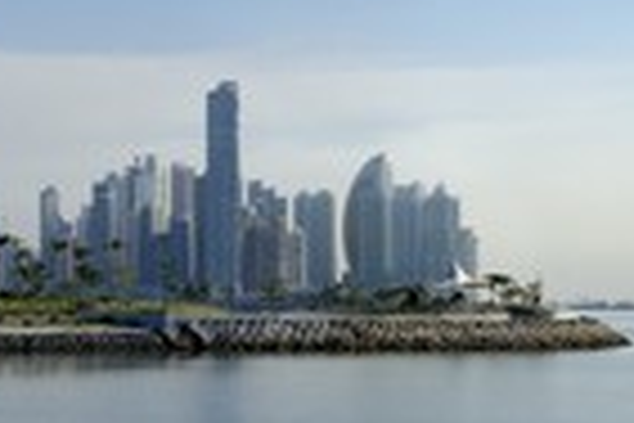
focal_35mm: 113
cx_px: -274
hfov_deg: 16.7
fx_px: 1990
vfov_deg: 12.1
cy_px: 270
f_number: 13
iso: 200
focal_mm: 38
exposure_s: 1/250
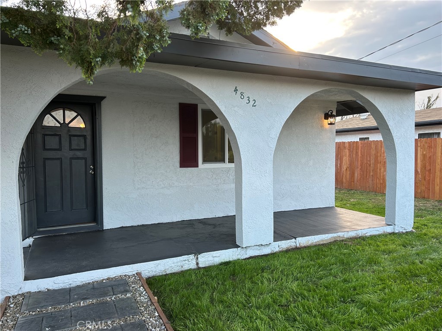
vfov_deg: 53.1
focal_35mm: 26
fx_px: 332
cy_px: 166
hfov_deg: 67.3
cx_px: 221
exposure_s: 1/206
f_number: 1.5
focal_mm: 5.7
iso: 40
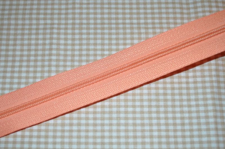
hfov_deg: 37.9
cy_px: 74
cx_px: 112
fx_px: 328
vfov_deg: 25.7
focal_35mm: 52
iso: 200
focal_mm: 35
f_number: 4.5
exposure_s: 1/60
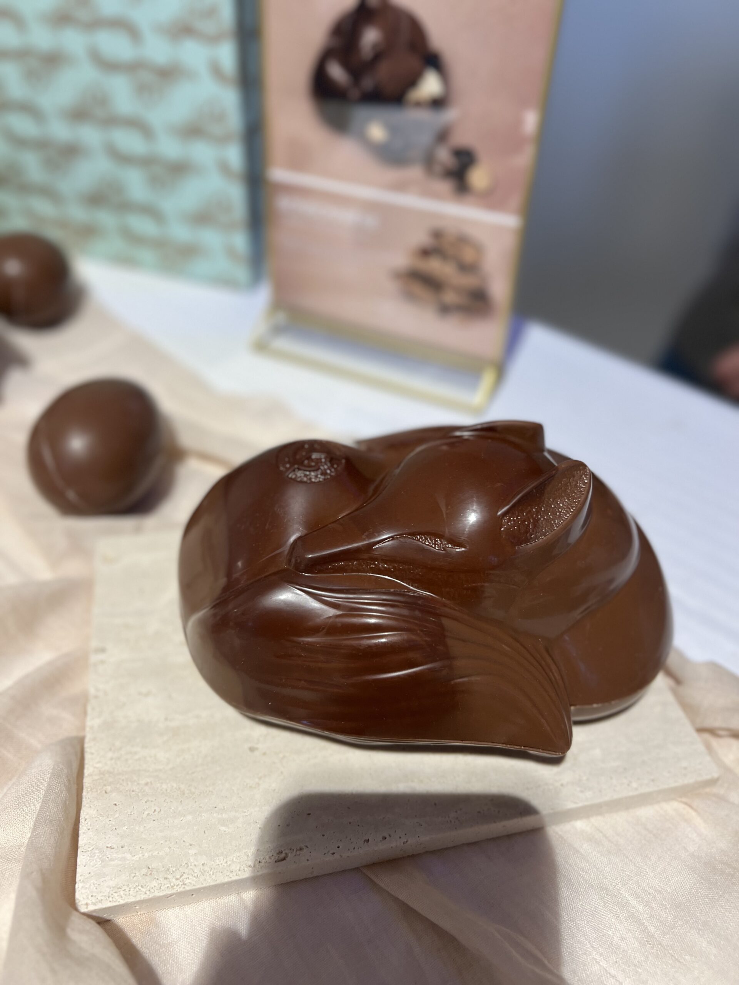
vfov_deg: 67.3
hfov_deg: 53.1
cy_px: 492
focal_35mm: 26
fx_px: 740
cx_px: 370
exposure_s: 1/100
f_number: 1.5
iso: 125
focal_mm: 5.7
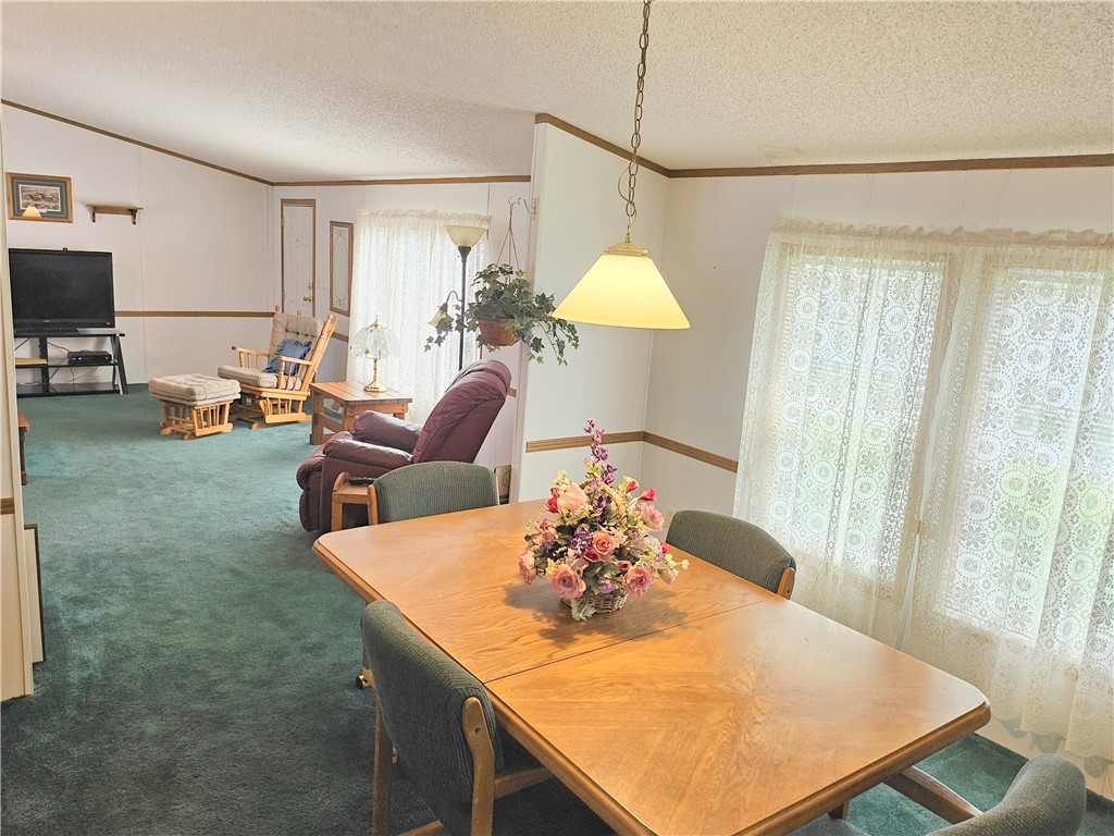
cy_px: 418
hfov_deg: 71.6
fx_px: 772
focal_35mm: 24
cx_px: 557
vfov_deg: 56.8
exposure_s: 1/120
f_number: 1.8
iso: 125
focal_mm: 5
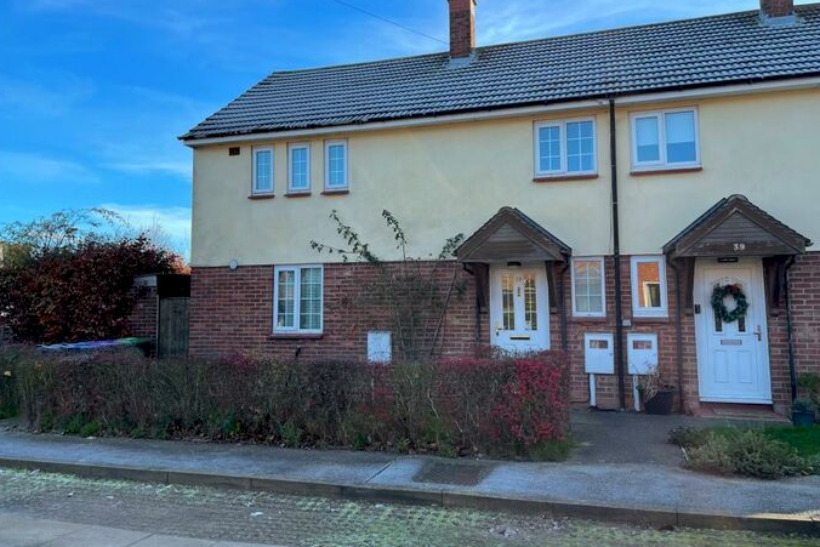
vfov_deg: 46.3
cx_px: 410
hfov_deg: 65.5
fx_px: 638
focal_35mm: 28
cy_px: 236
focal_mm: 5.1
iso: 32
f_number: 1.6
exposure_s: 1/978
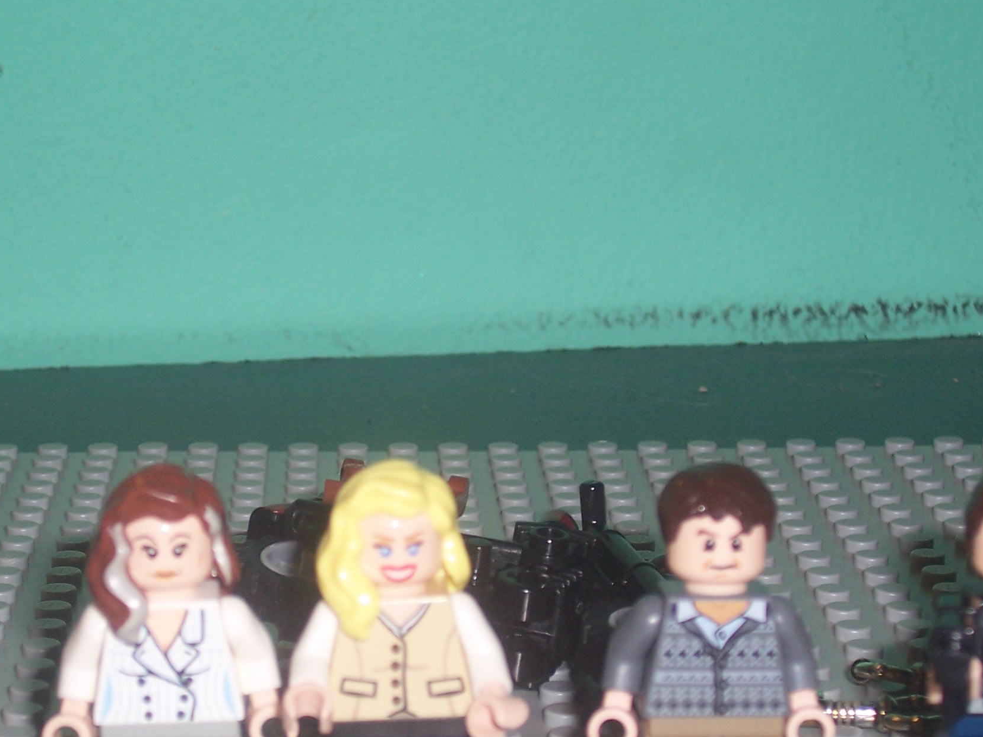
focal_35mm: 102
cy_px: 501
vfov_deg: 14.5
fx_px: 2897
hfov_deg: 19.2
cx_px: 394
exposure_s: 1/90
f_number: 4
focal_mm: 10.8
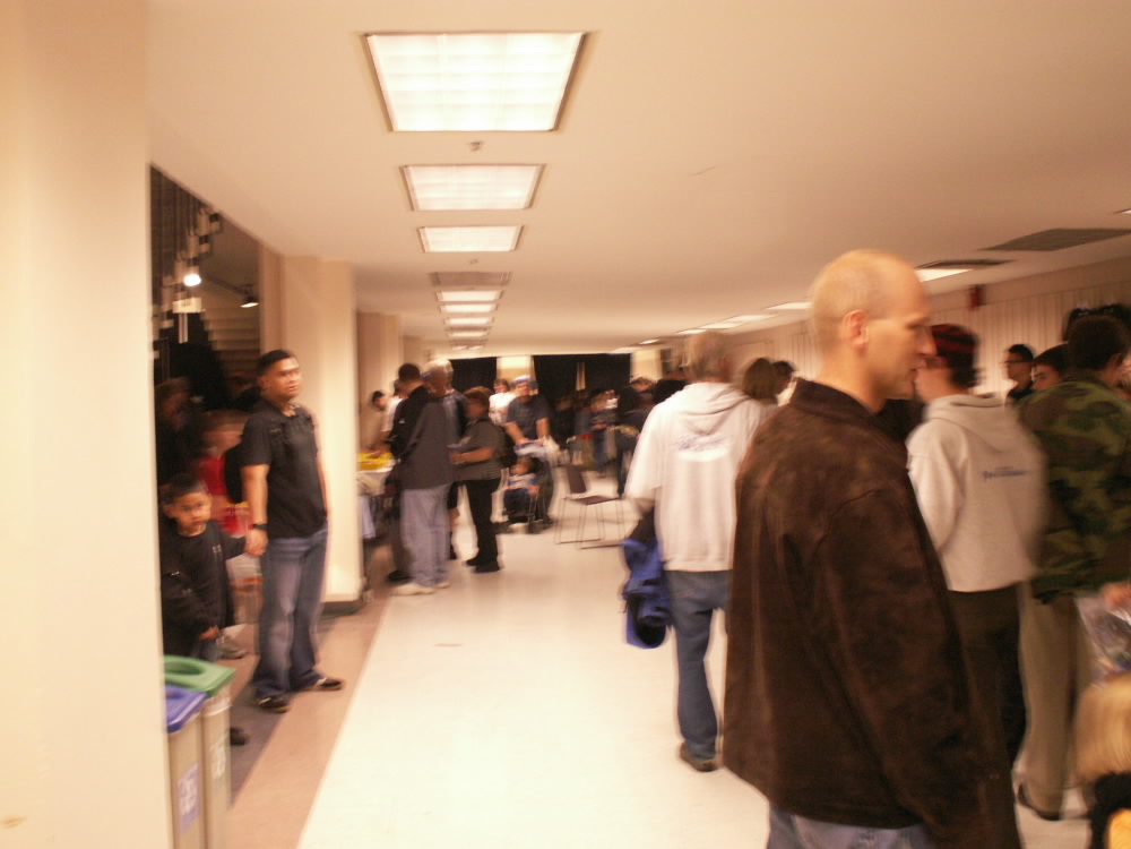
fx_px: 1144
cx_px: 566
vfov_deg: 40.7
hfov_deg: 52.6
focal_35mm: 35
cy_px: 424
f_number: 2.8
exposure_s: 1/6
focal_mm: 5.86
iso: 160
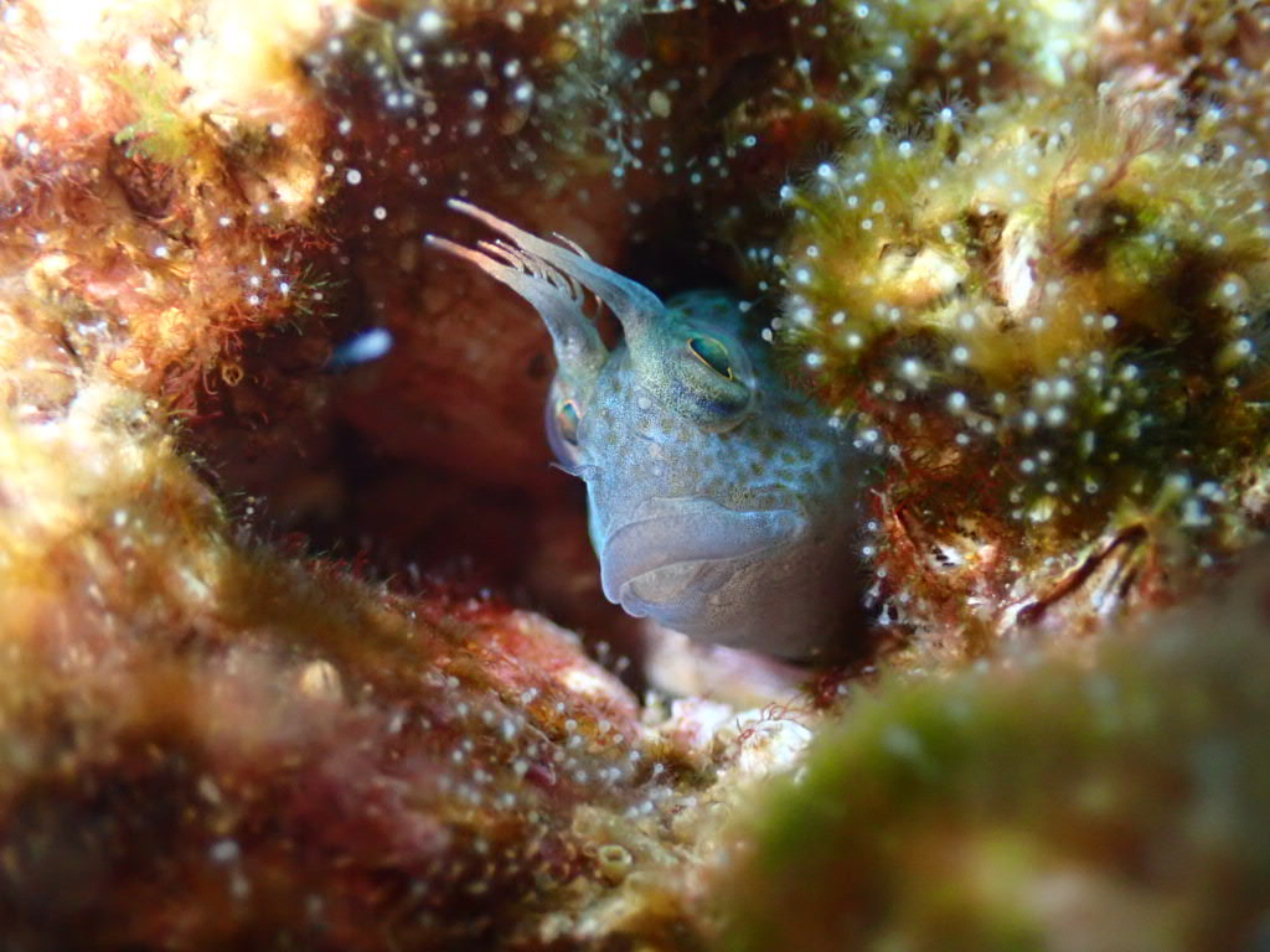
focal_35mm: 50
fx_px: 1834
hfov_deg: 38.2
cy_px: 476
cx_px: 635
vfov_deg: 29.1
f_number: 9
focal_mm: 9
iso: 800
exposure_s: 1/50
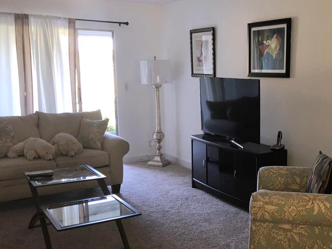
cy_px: 153
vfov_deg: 32.7
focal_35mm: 44
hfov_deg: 42.1
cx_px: 232
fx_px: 422
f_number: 1.8
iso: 100
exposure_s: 1/59
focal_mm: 3.99
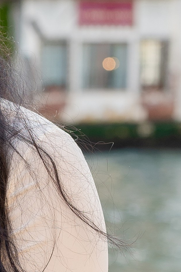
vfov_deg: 9.2
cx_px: -201
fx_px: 1655
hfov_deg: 6.1
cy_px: 368
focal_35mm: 219
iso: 250
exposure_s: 1/400
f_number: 4
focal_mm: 50
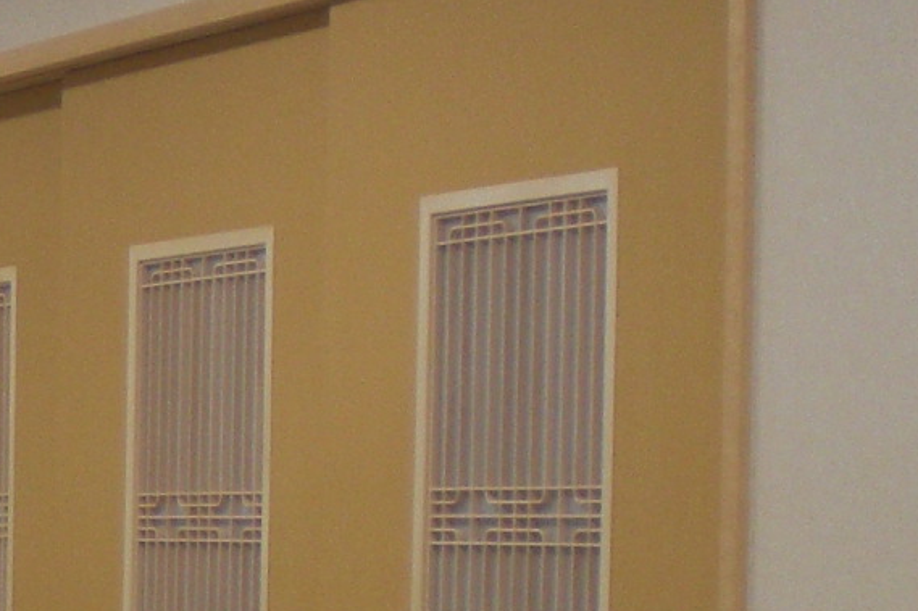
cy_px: 619
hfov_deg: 11.8
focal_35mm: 160
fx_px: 4079
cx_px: -774
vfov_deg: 8.5
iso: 100
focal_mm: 6.3
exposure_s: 1/60
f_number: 3.1
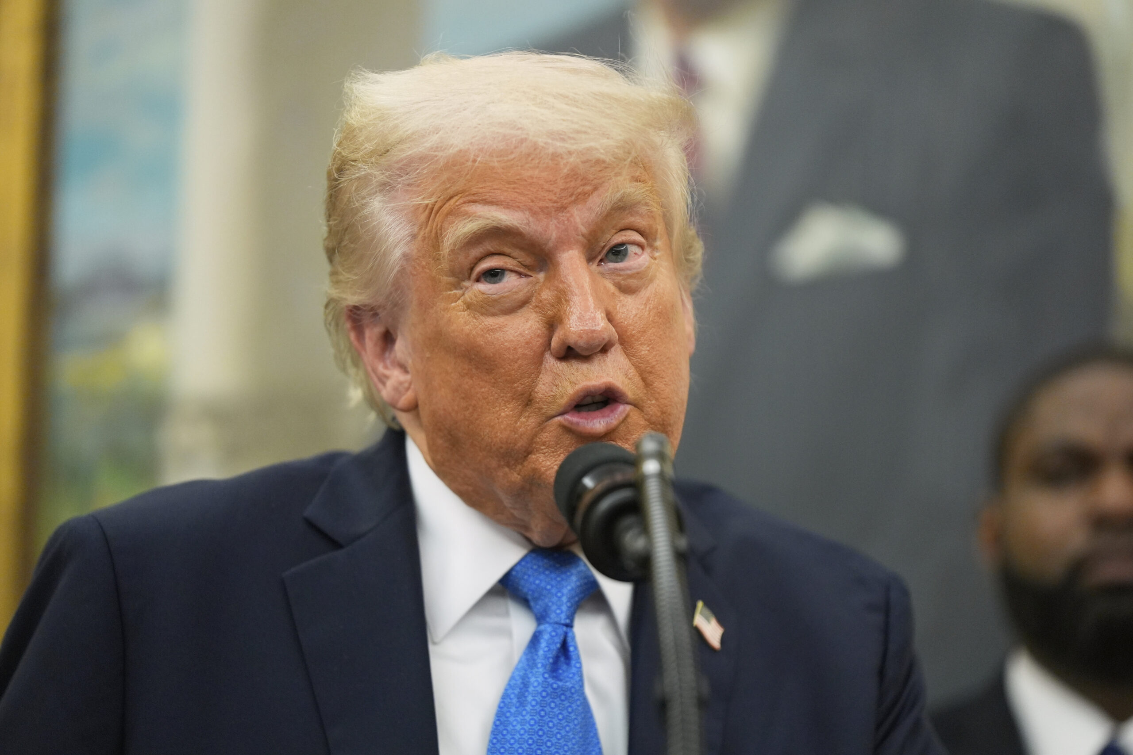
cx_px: 566
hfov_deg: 10.3
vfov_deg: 6.9
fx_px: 6294
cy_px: 378
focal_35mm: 200
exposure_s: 1/320
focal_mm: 200
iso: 2500
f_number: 2.8
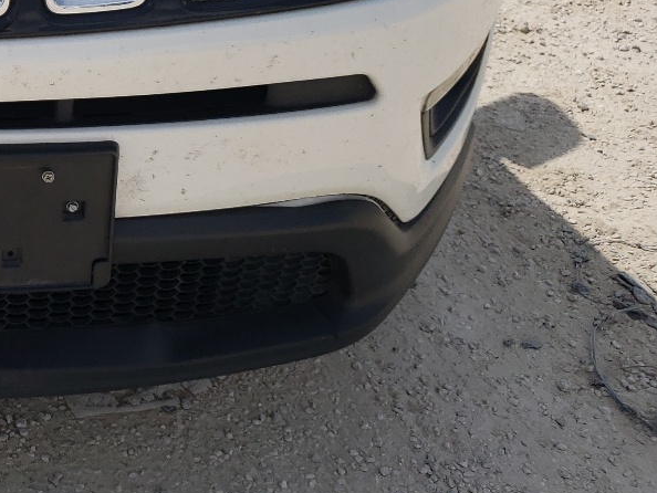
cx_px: -165
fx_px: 1329
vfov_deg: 20.6
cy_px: 40
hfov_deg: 24.7
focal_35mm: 70
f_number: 1.5
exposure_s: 1/5000
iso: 50
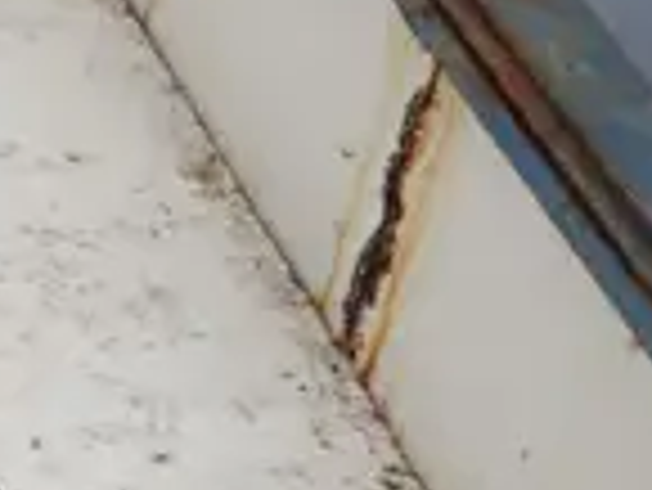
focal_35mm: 212
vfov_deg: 7.0
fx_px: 3996
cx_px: -1502
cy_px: 492
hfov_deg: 7.7
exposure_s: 1/200
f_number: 5
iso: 200
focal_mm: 15
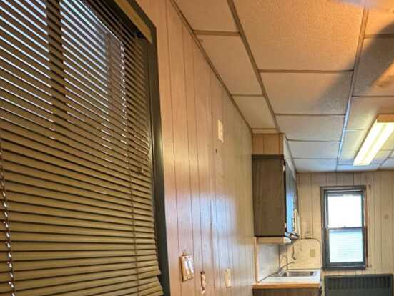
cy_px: 263
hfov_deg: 60.2
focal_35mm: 26
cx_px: 331
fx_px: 296
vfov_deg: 48.0
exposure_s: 1/60
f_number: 2.2
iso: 800
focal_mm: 2.22
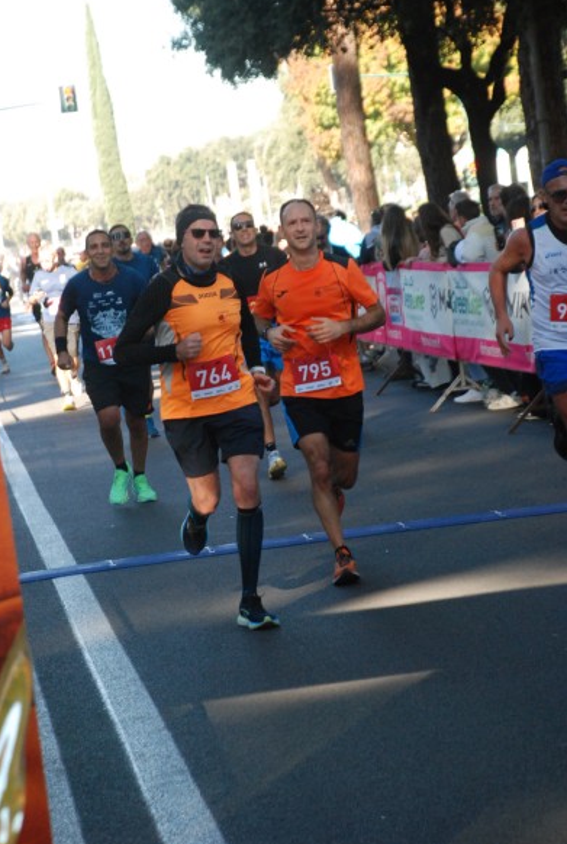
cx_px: 281
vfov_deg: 15.6
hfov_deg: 10.5
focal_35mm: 132
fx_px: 3090
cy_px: 419
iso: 1000
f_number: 5.6
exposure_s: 1/400
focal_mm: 85
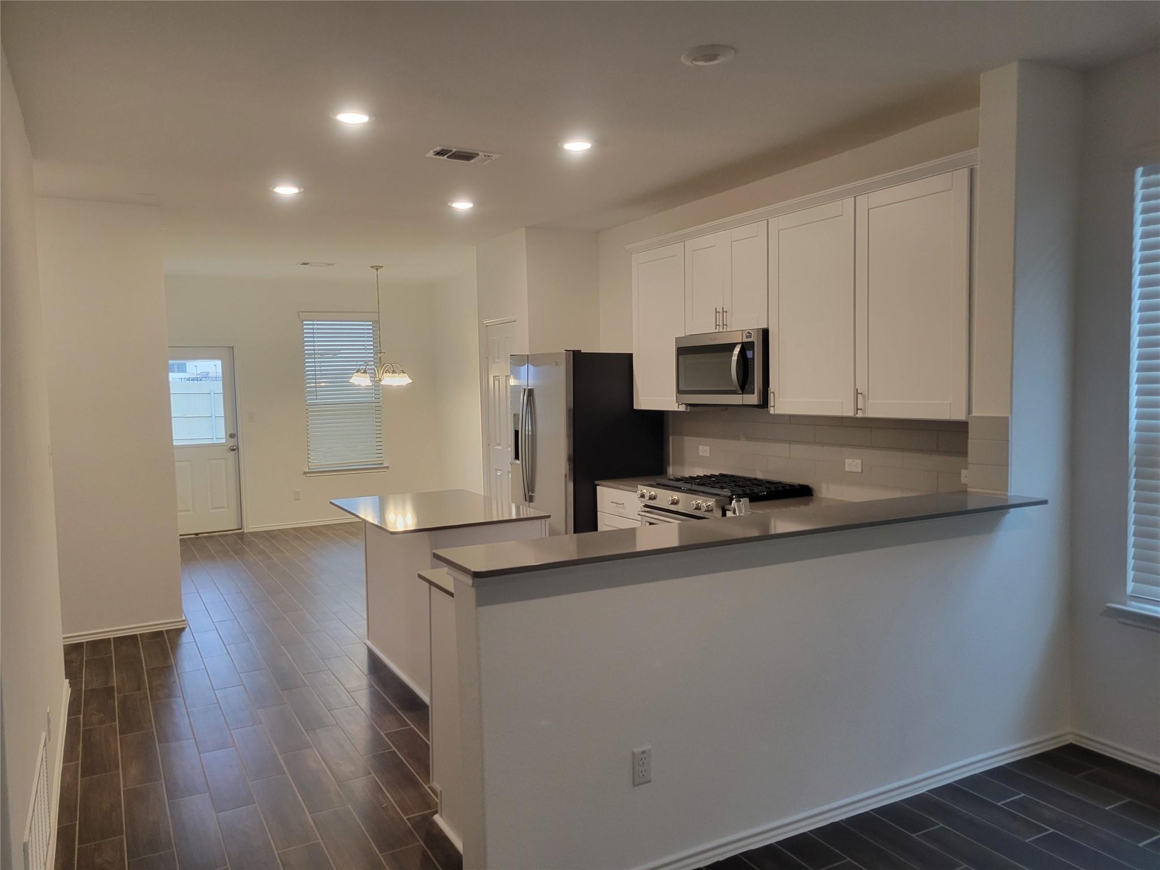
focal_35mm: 26
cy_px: 435
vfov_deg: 53.1
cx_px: 580
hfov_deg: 67.3
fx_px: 871
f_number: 1.8
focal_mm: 5.4
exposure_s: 1/120
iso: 250
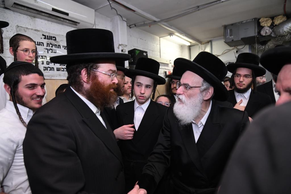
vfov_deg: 53.1
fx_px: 194
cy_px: 97
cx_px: 146
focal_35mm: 24
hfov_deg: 73.7
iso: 1250
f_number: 4
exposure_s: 1/160
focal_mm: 24
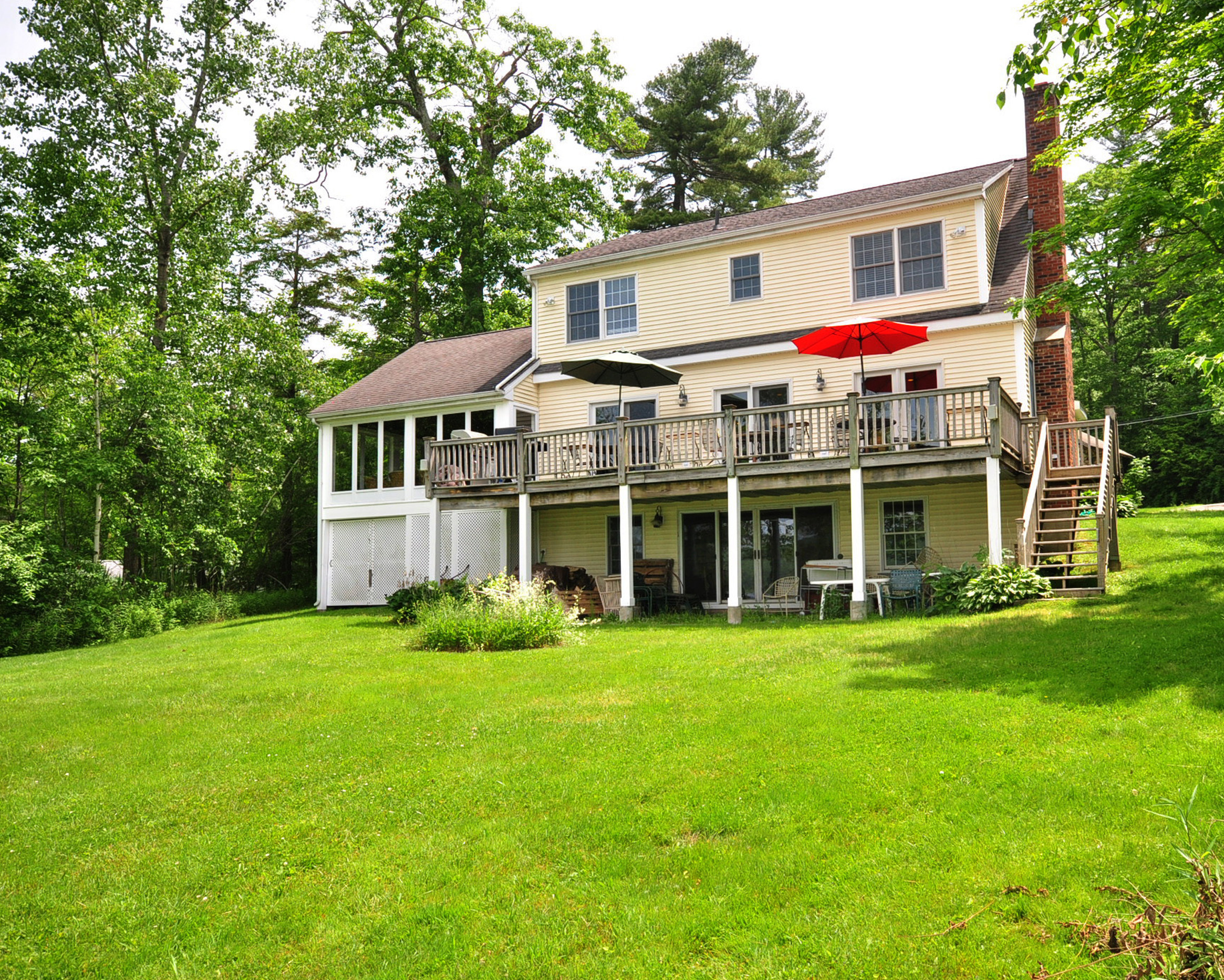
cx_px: 704
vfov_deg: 51.5
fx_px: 1014
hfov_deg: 61.9
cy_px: 496
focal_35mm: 28
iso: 320
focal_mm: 16
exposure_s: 1/250
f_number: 9
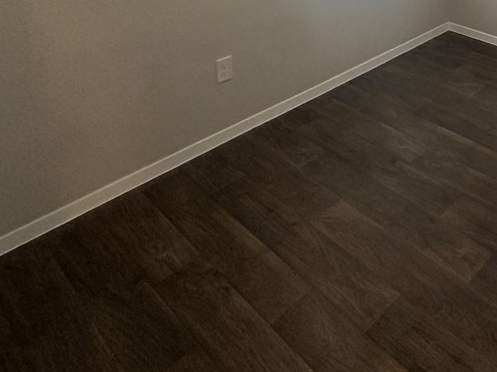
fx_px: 502
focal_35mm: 35
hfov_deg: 45.8
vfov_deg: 32.7
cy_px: -85
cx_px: 477
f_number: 2.2
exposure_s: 1/120
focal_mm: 2.22
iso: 250
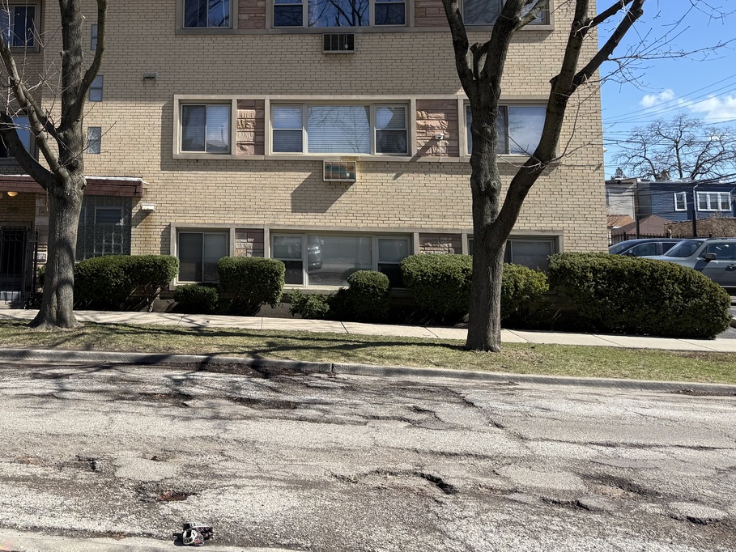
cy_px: 125
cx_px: 194
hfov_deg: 47.4
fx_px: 808
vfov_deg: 36.7
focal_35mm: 38
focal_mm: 6.76
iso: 80
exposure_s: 1/3021
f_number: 1.78
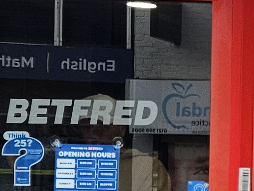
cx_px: 723
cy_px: 190
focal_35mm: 182
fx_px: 1336
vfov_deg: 8.1
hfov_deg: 9.1
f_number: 1.8
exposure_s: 1/226
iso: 25
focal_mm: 5.4
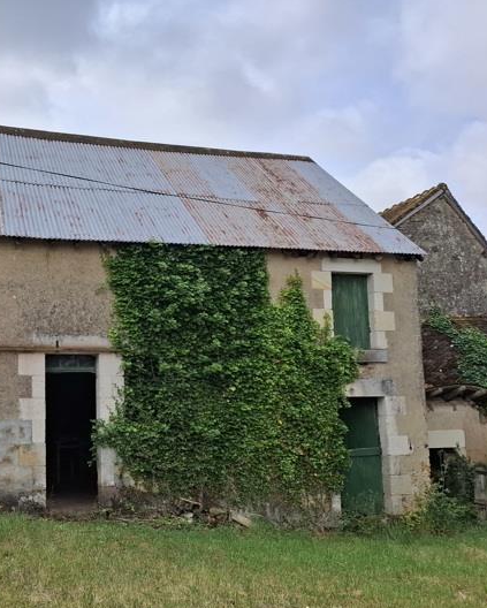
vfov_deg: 52.7
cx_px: 79
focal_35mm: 34
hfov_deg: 41.1
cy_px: 341
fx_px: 612
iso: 50
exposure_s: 1/1252
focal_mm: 5.54
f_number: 1.8
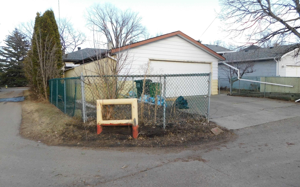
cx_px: 151
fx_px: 204
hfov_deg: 72.6
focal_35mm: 25
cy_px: 91
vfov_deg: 49.3
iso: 125
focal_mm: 4
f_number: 3
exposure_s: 1/320
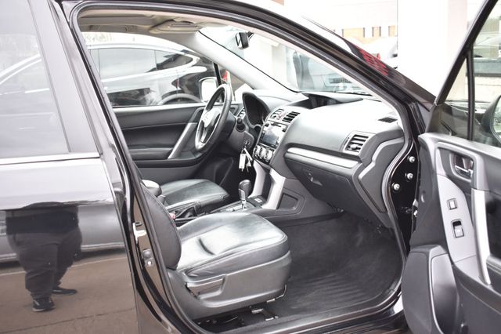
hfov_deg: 49.6
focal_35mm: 39
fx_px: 542
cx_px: 250
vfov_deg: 34.2
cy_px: 167
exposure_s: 1/125
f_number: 4
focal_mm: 26
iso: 800
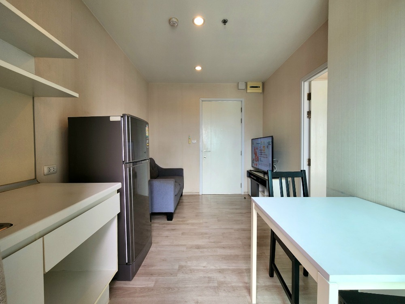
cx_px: 202
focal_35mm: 13
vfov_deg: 89.9
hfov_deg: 106.2
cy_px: 152
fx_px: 152
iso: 50
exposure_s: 1/100
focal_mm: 2.2
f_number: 2.2
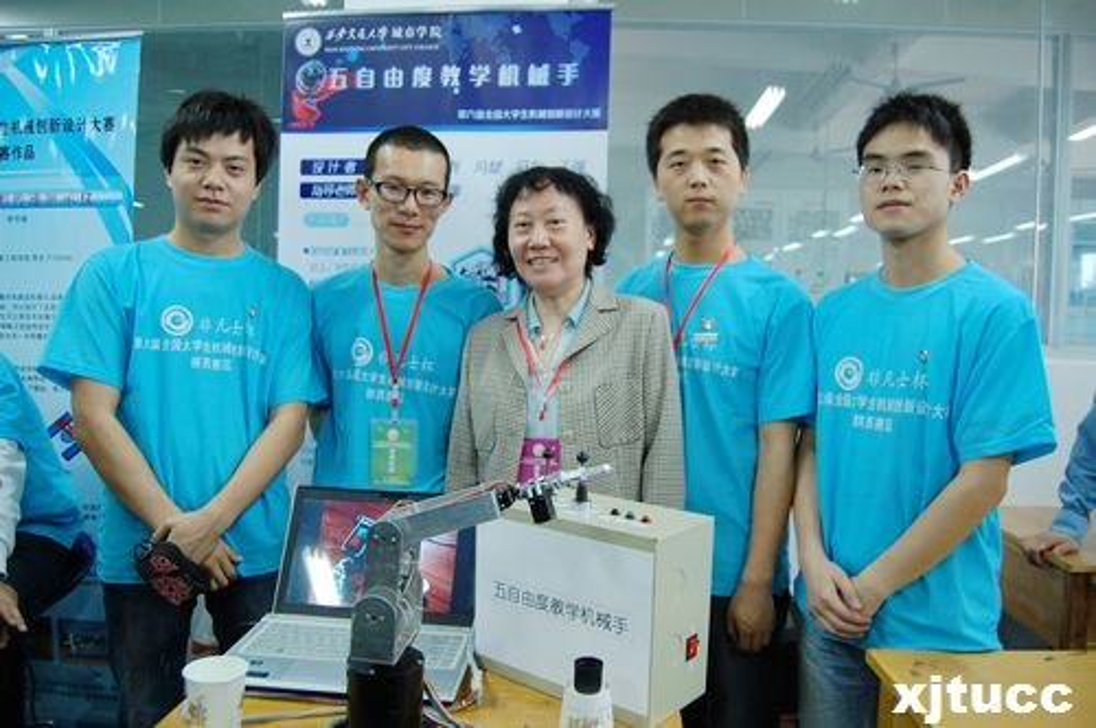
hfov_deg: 67.4
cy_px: 364
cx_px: 548
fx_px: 821
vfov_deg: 47.8
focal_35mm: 27
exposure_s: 1/30
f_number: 3.5
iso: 500
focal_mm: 18
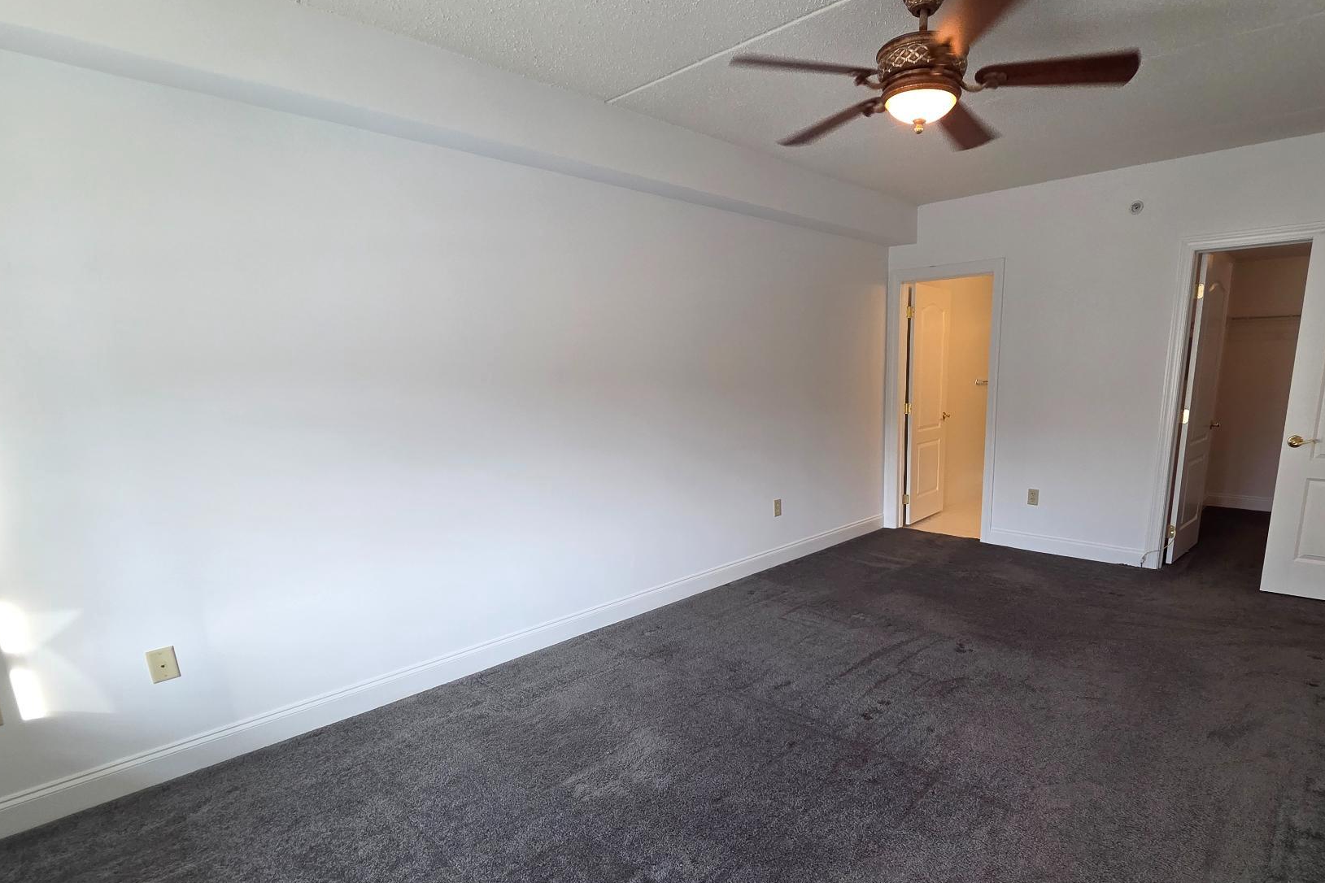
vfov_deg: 69.7
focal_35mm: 17
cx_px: 774
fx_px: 626
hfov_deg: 92.4
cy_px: 528
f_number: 2.2
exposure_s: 1/120
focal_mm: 2.2
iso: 200
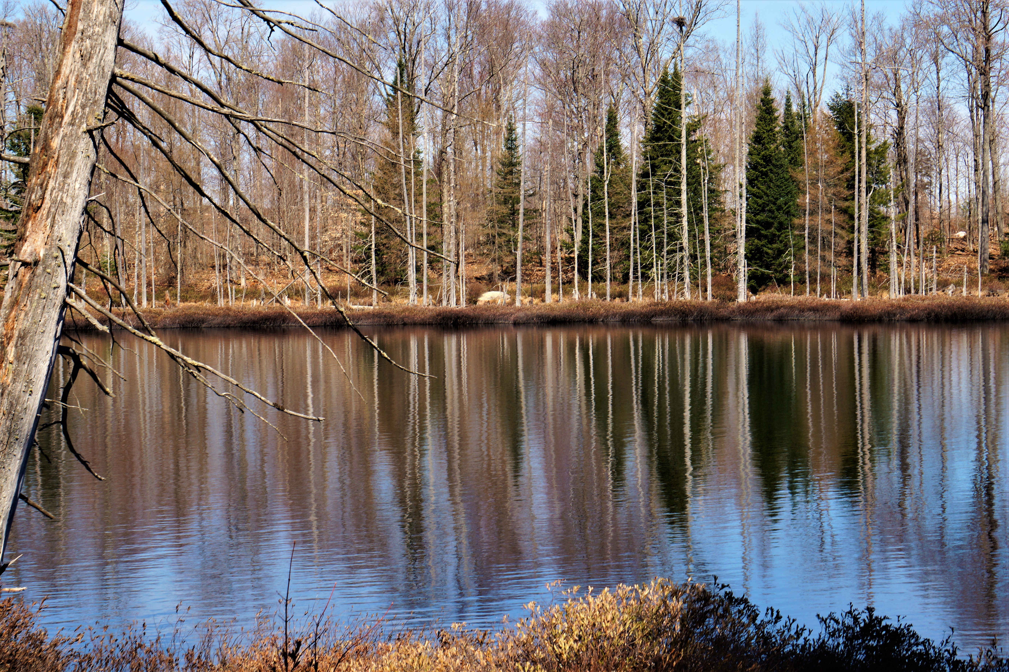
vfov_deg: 16.5
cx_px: 504
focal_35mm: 82
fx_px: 2311
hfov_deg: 24.6
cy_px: 336
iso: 100
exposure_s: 1/100
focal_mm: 55
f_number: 13
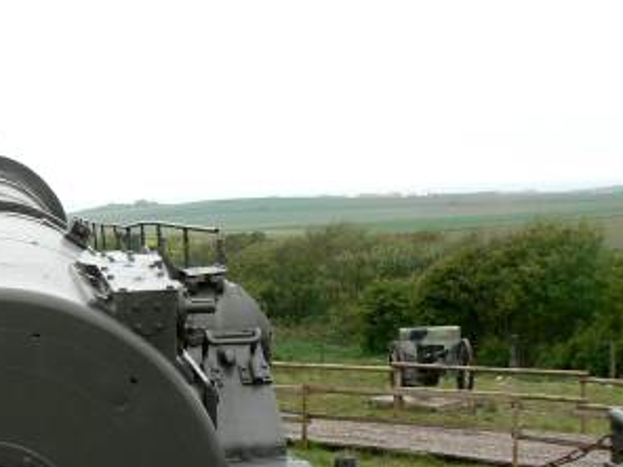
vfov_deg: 20.0
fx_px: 1314
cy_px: 351
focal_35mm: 73
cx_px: -2
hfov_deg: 25.4
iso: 80
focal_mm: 6
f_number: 4.5
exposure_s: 1/100
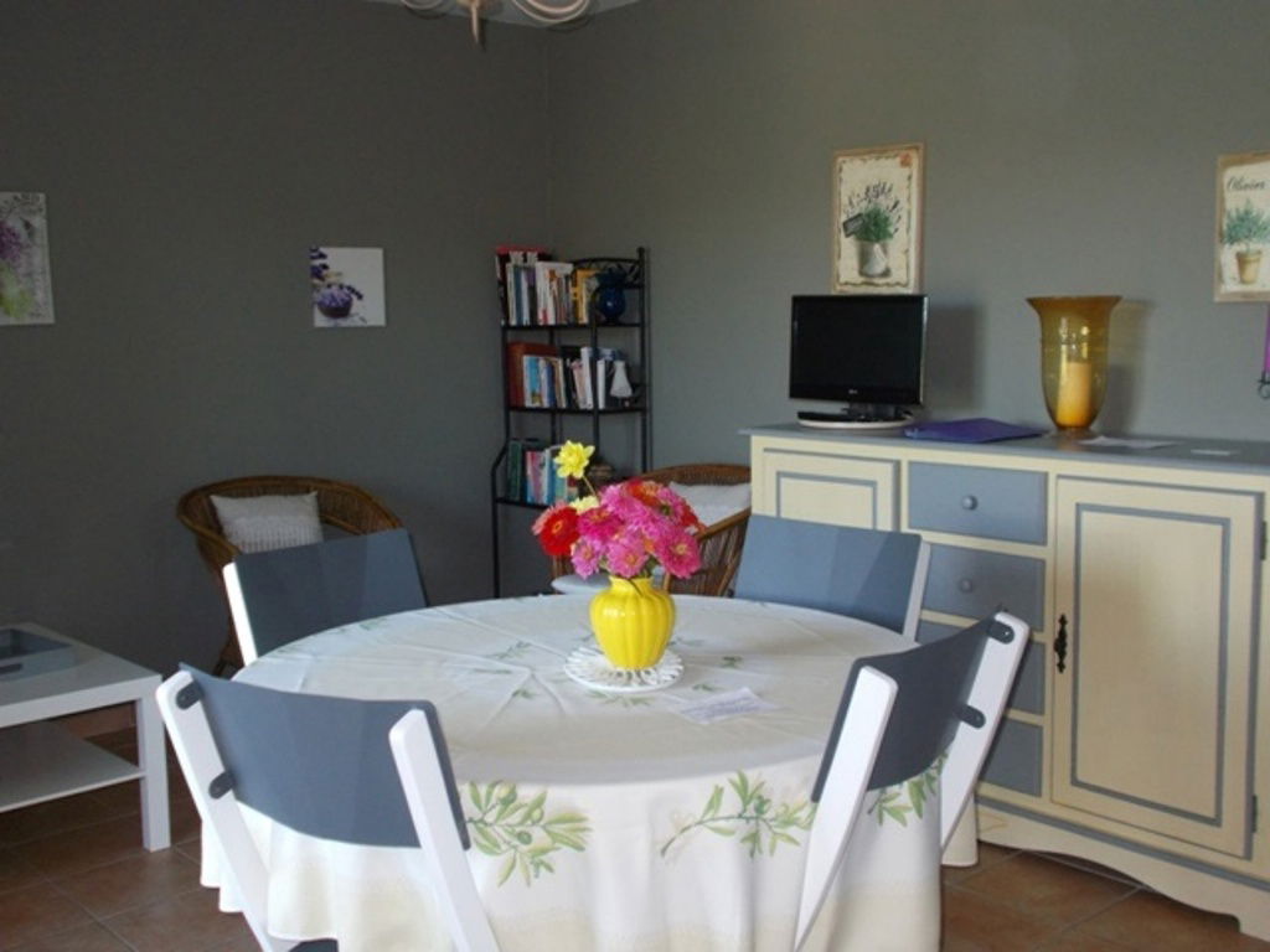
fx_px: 1431
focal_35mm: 39
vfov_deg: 36.8
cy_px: 476
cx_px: 635
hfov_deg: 47.9
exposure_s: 1/30
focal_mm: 6.9
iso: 200
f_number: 3.9
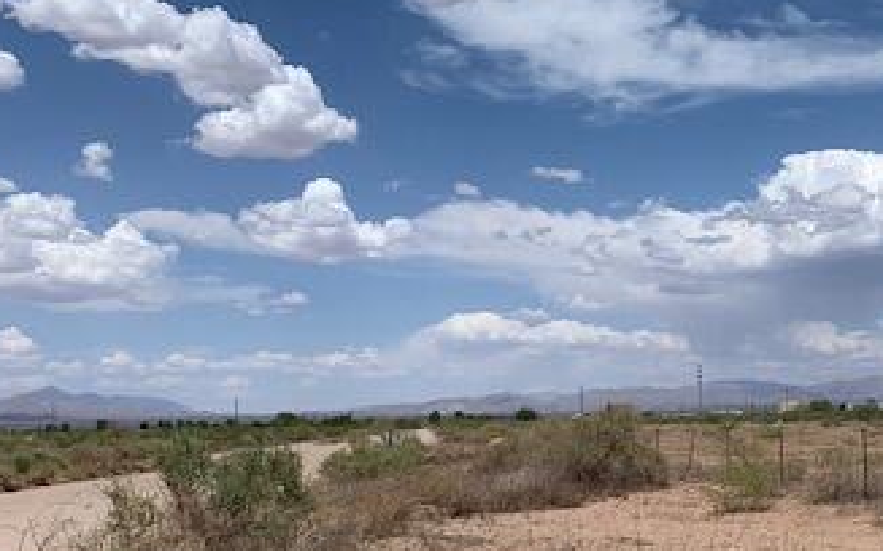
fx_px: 1299
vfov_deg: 23.7
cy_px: 408
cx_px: 702
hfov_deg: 36.3
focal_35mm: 54
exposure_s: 1/4673
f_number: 1.8
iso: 25
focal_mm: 4.25
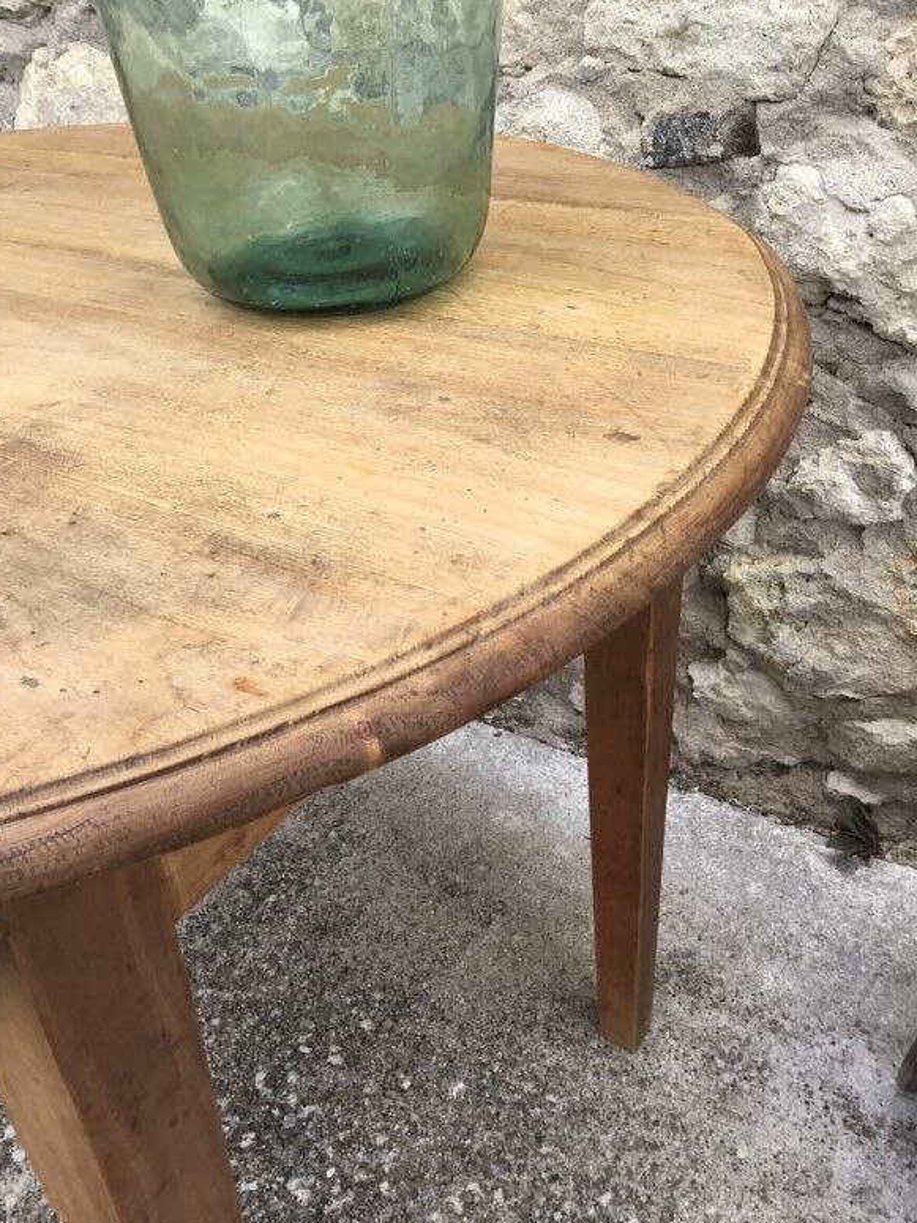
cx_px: 456
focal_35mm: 32
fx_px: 1131
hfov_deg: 44.1
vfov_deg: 56.8
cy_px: 626
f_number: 2.4
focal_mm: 3.3
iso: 25
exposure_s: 1/377
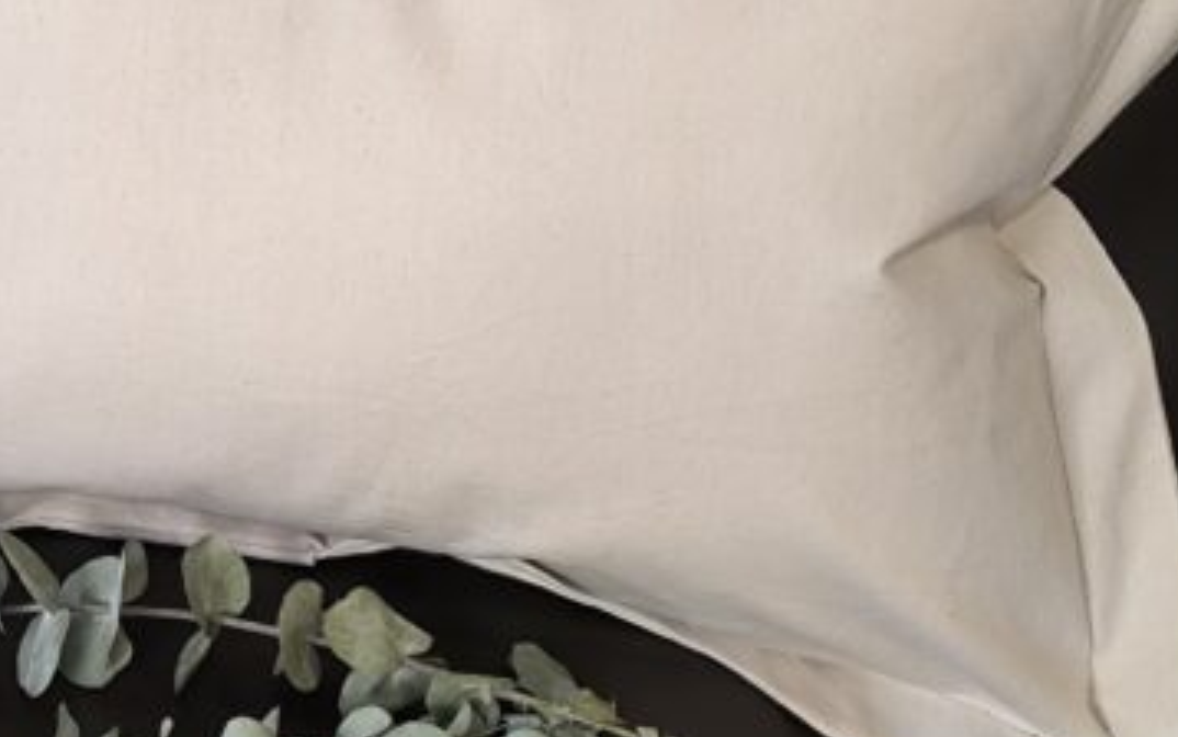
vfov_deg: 11.9
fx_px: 3500
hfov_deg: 18.7
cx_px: 69
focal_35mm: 109
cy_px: 30
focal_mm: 6.14
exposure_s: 1/50
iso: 640
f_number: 1.65
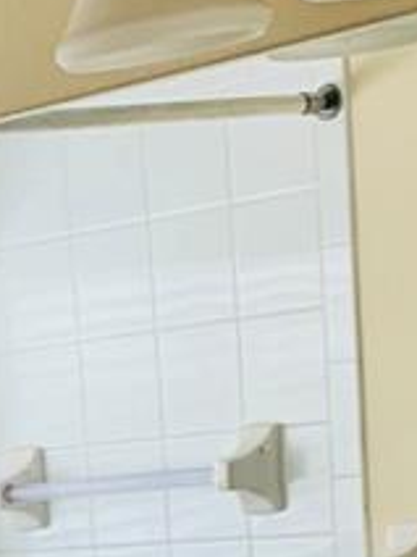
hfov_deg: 9.5
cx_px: -388
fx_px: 2361
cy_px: 1156
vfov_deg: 11.8
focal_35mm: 147
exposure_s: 1/121
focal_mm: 4.25
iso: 64
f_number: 1.8
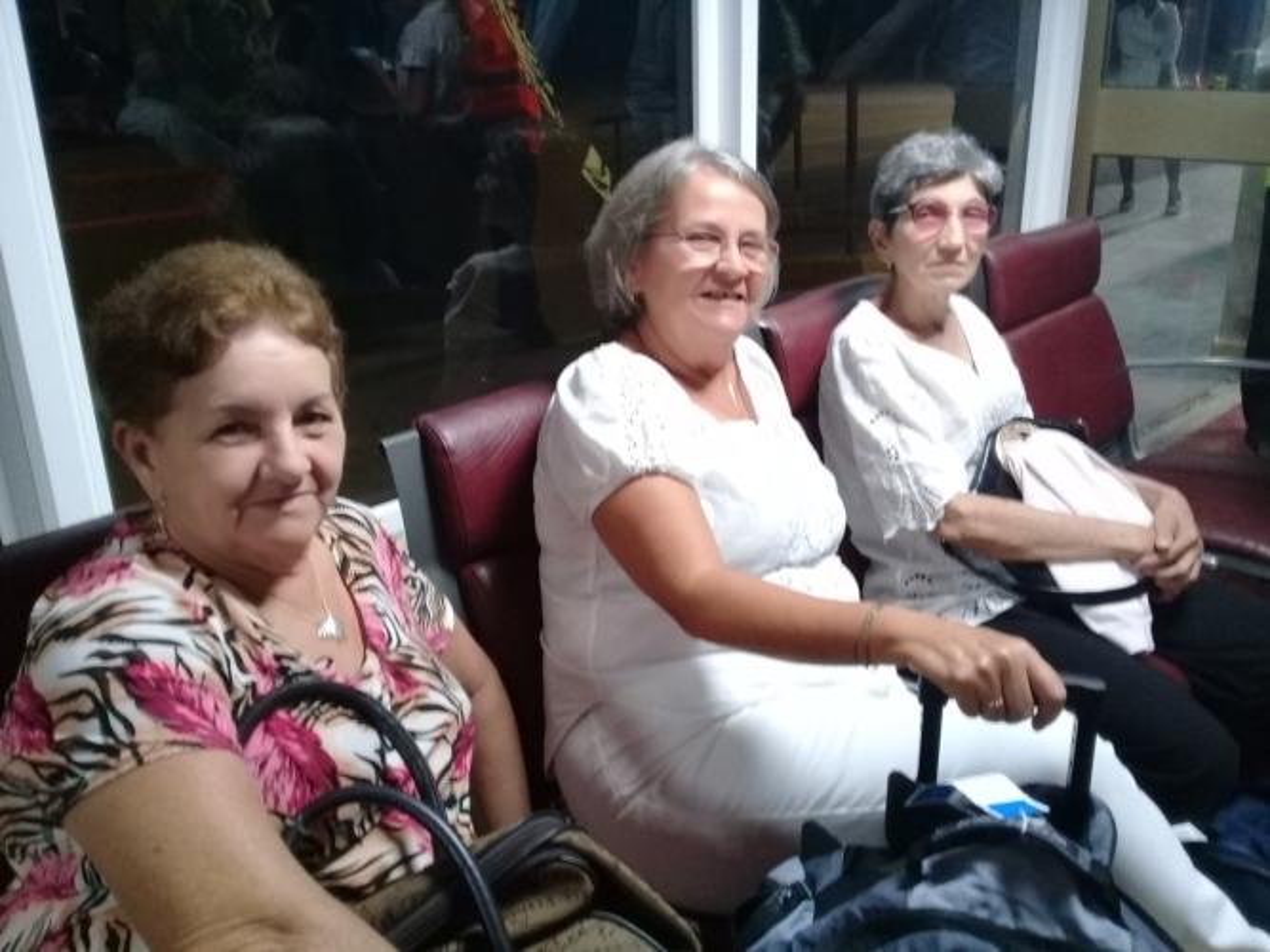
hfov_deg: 58.4
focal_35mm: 31
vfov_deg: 45.4
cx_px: 635
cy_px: 476
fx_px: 1137
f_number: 2.2
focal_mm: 3.3
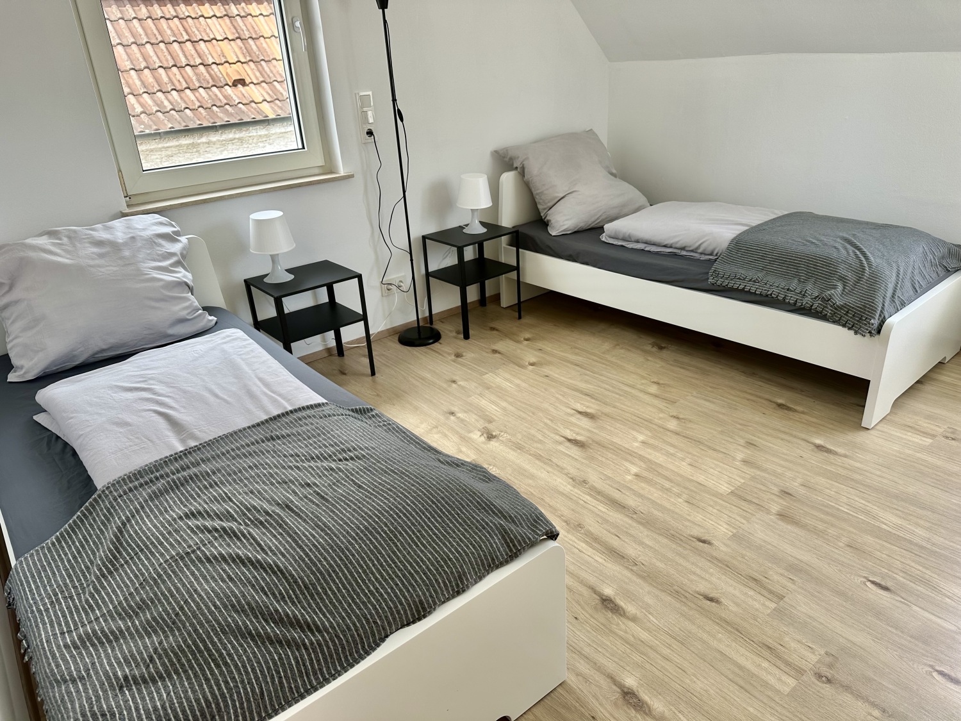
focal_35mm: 24
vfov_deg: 56.8
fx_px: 666
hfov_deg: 71.6
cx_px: 480
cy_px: 360
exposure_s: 1/198
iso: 80
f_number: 1.78
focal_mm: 6.86
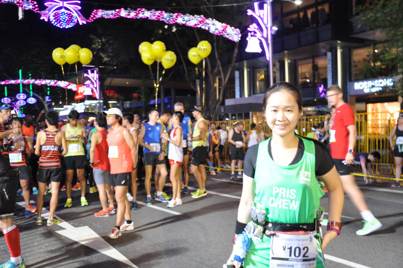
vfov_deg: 35.4
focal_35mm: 38
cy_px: 134
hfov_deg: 51.3
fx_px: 419
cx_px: 202
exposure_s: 1/13
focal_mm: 25
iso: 720
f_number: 4
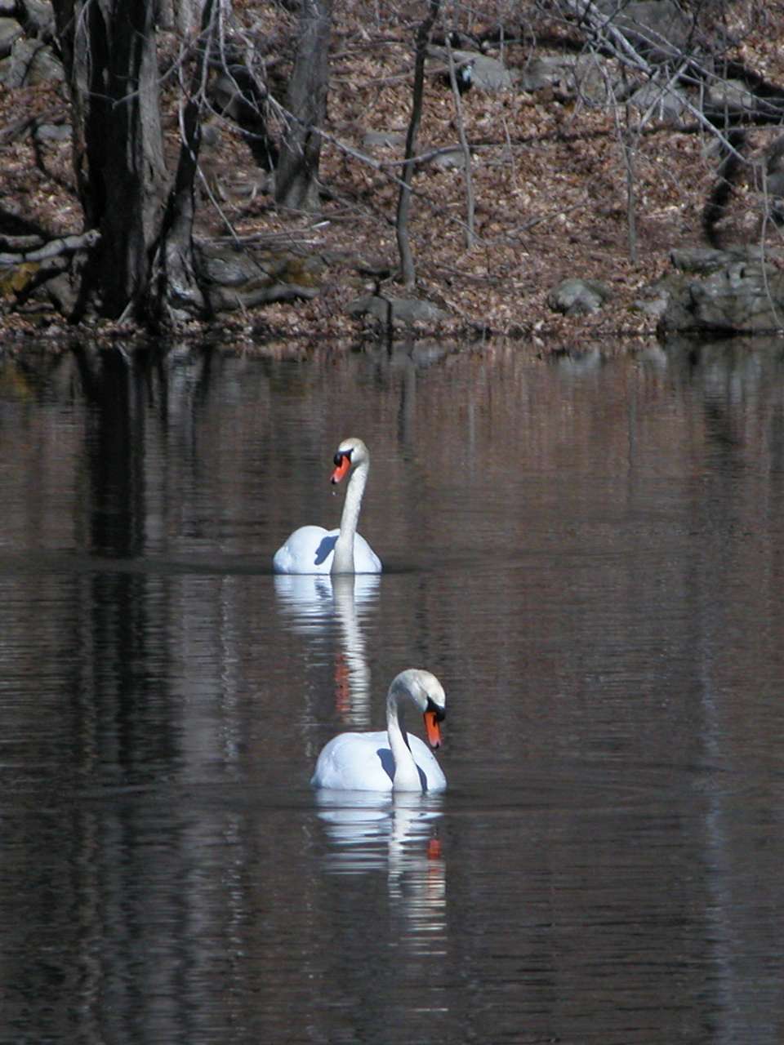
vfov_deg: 7.1
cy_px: 522
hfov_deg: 5.3
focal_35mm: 280
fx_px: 8455
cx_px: 392
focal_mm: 71.2
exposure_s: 1/1661
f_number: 4.2
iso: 100
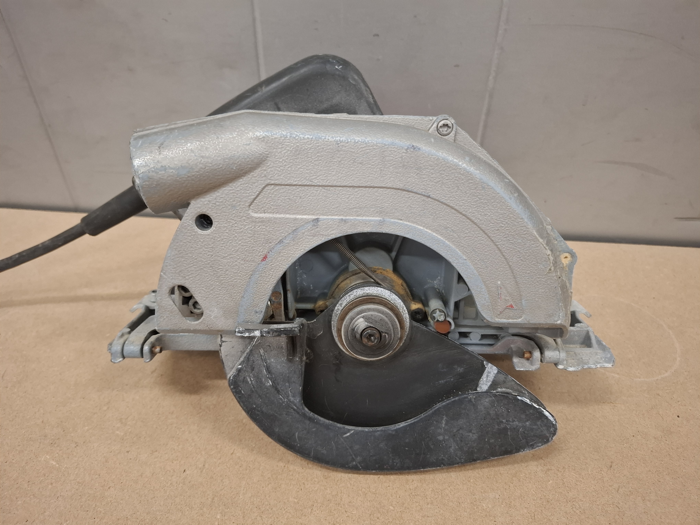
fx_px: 465
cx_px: 350
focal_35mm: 23
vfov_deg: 58.9
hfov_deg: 73.9
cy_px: 262
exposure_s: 1/25
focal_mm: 5.54
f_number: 1.8
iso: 400
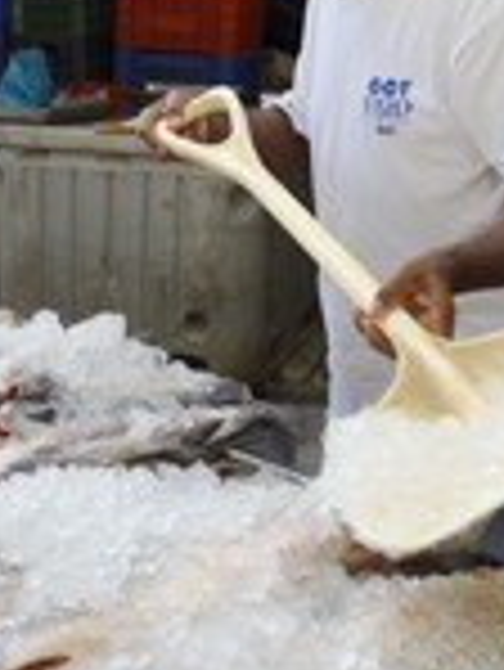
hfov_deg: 22.5
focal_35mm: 65
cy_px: 274
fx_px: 1260
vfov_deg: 29.7
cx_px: 176
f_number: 9
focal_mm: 24
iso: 640
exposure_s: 1/125
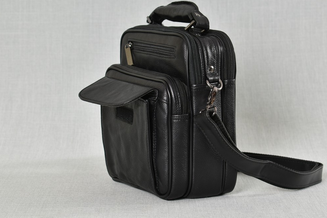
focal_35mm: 101
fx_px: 918
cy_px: 95
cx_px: 179
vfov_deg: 13.6
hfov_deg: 20.2
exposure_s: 1/2
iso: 100
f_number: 6.3
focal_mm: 52
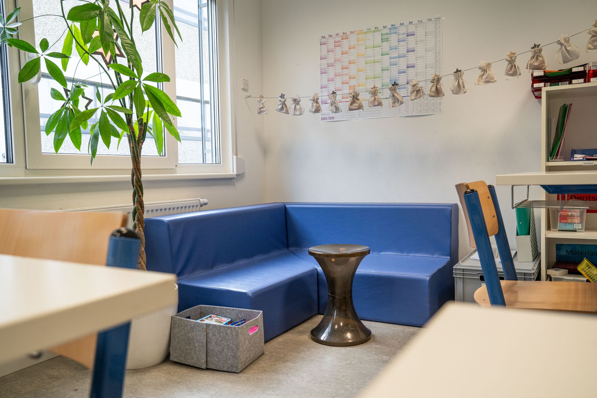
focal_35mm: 30
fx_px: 498
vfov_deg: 43.6
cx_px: 298
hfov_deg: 61.9
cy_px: 199
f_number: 5.6
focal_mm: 30
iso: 1000
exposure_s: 1/160
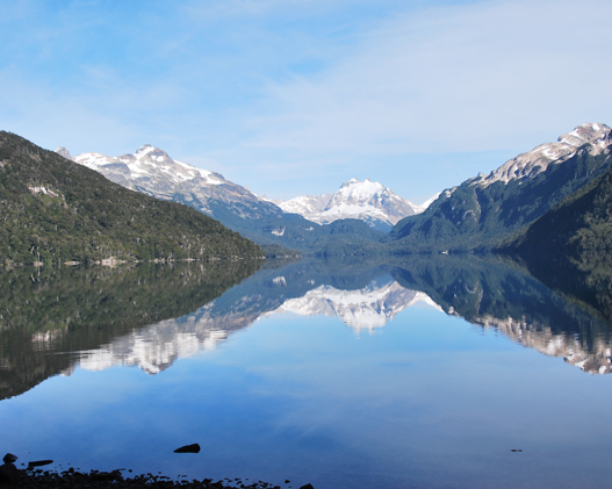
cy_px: 245
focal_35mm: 48
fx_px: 869
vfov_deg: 31.4
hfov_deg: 38.7
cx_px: 345
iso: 100
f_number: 5.6
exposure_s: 1/640
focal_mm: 28
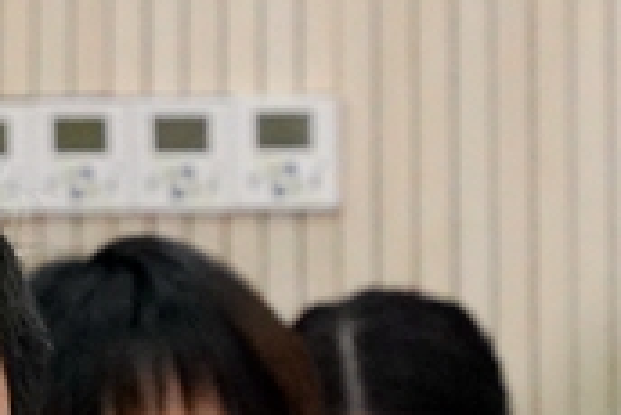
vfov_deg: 4.2
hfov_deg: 6.3
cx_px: -51
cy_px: 641
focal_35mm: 325
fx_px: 5611
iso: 5000
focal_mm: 70
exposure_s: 1/250
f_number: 5
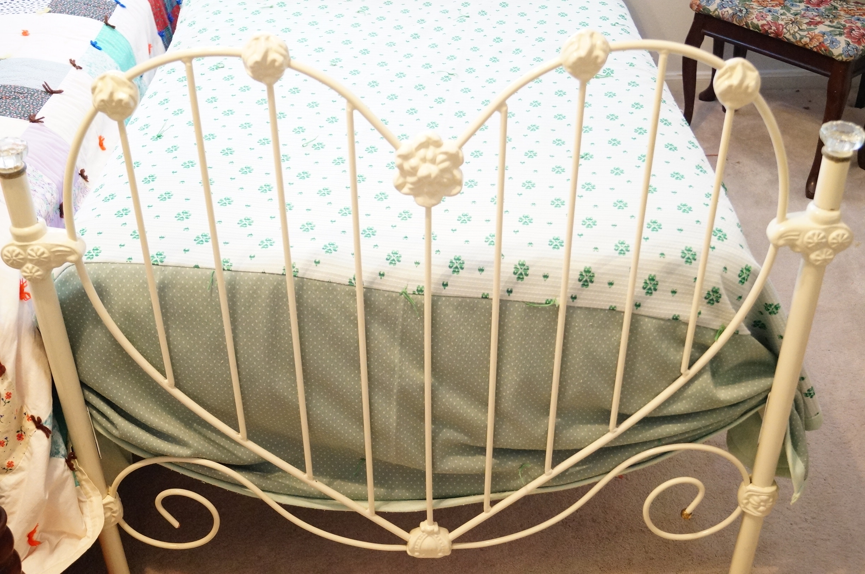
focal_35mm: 39
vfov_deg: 34.1
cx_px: 432
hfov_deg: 49.6
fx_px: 936
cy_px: 287
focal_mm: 26
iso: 3200
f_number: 4.5
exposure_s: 1/50
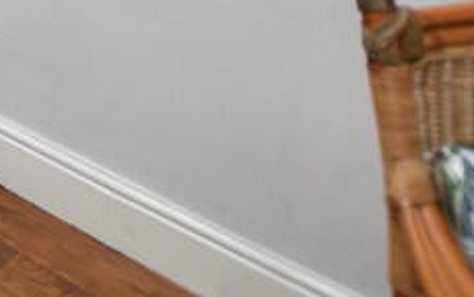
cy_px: -282
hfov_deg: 17.5
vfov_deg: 15.6
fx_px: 879
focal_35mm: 68
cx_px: -542
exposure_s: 1/60
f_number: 4
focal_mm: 10
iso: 220
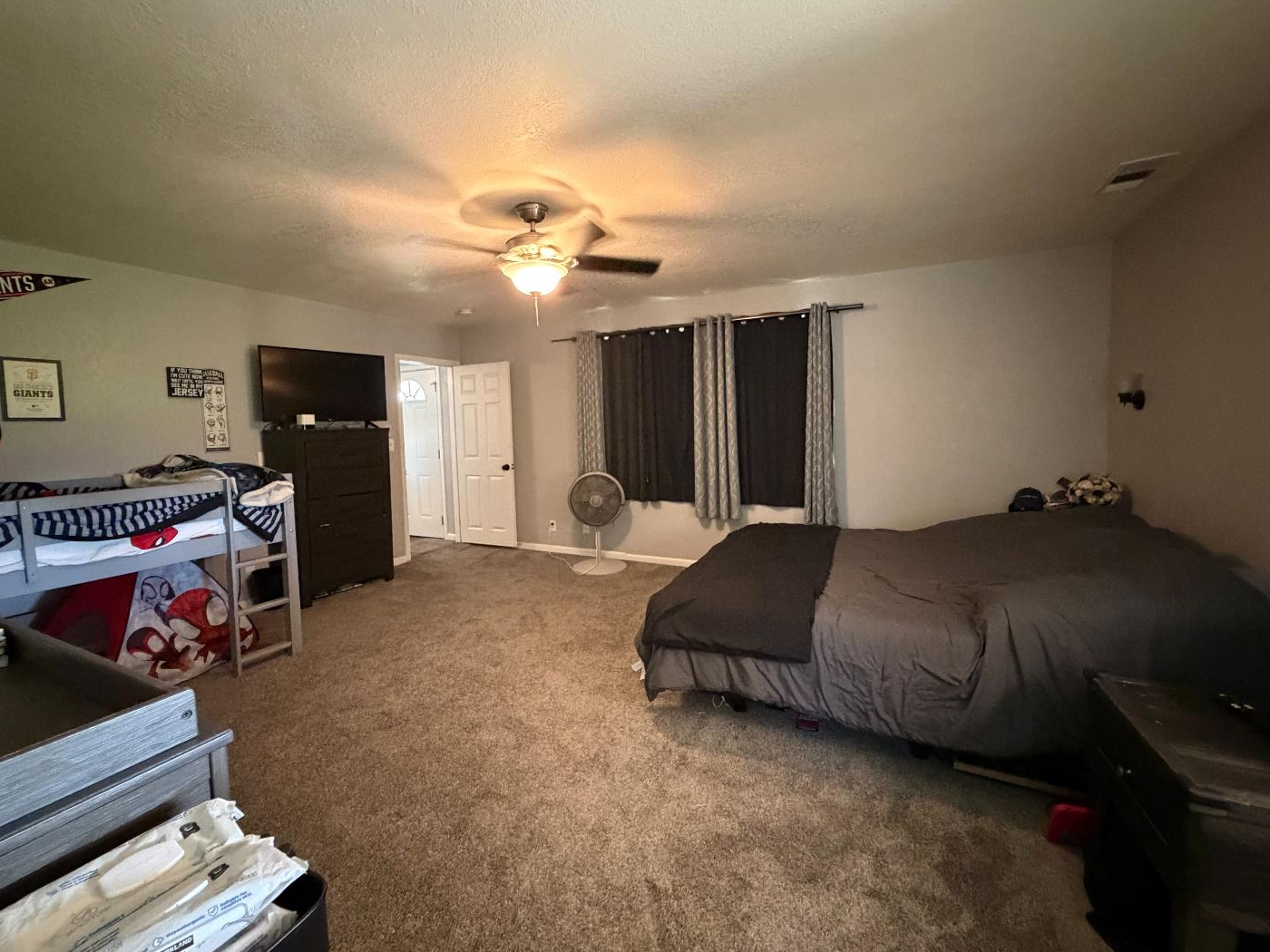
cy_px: 457
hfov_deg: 98.1
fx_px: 550
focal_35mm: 15
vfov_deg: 81.7
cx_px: 617
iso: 1250
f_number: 2.2
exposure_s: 1/40
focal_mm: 2.22
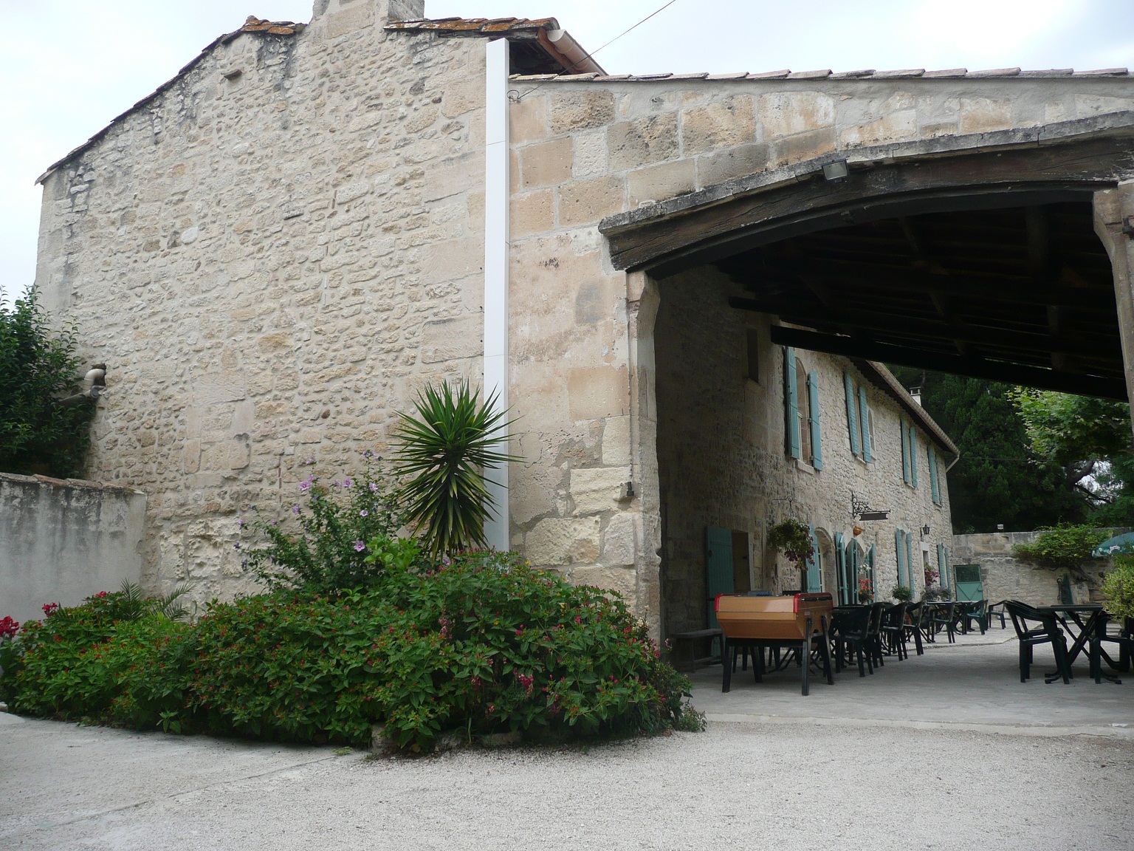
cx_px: 567
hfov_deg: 63.4
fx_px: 917
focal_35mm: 28
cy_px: 426
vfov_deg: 49.7
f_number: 3.3
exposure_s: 1/200
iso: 100
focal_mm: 4.6
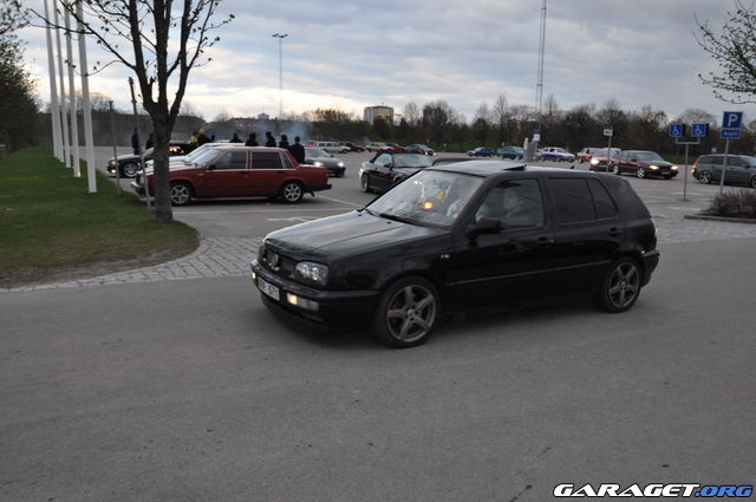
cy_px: 251
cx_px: 378
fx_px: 629
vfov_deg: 43.5
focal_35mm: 30
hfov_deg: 62.0
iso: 400
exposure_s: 1/100
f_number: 5
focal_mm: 20
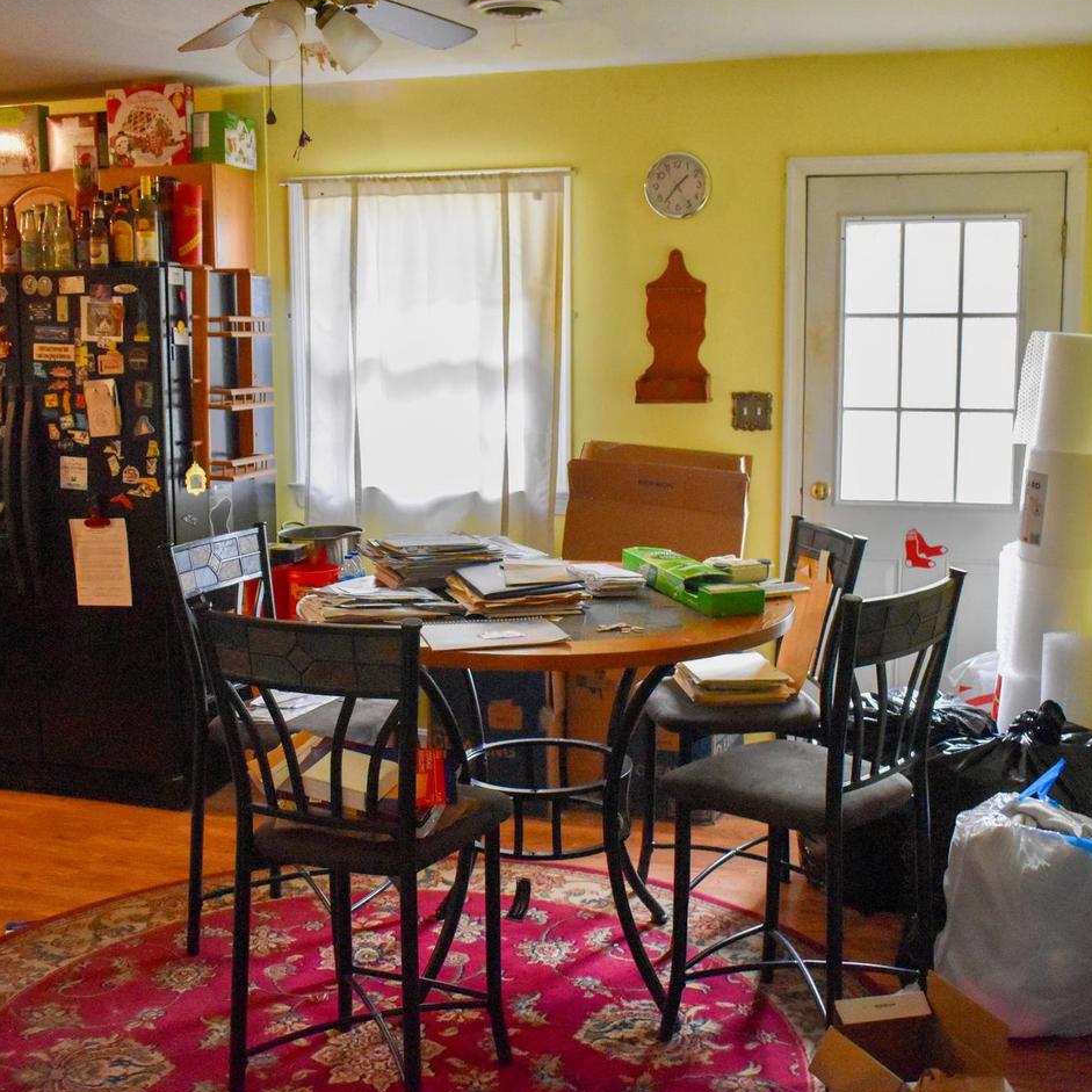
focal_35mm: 39
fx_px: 1392
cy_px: 540
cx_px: 537
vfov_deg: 42.8
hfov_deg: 42.8
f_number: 3.5
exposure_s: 1/50
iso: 3200
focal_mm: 20
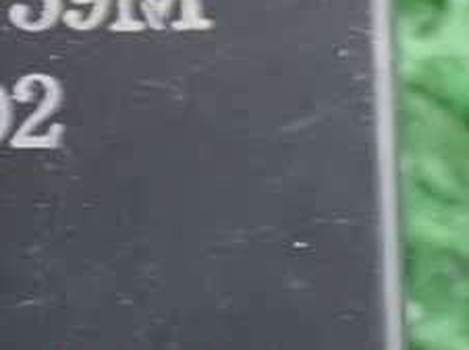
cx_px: -91
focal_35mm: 266
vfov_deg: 5.6
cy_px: -54
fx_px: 3600
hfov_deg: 7.4
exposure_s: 1/6
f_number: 4.9
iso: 1600
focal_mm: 18
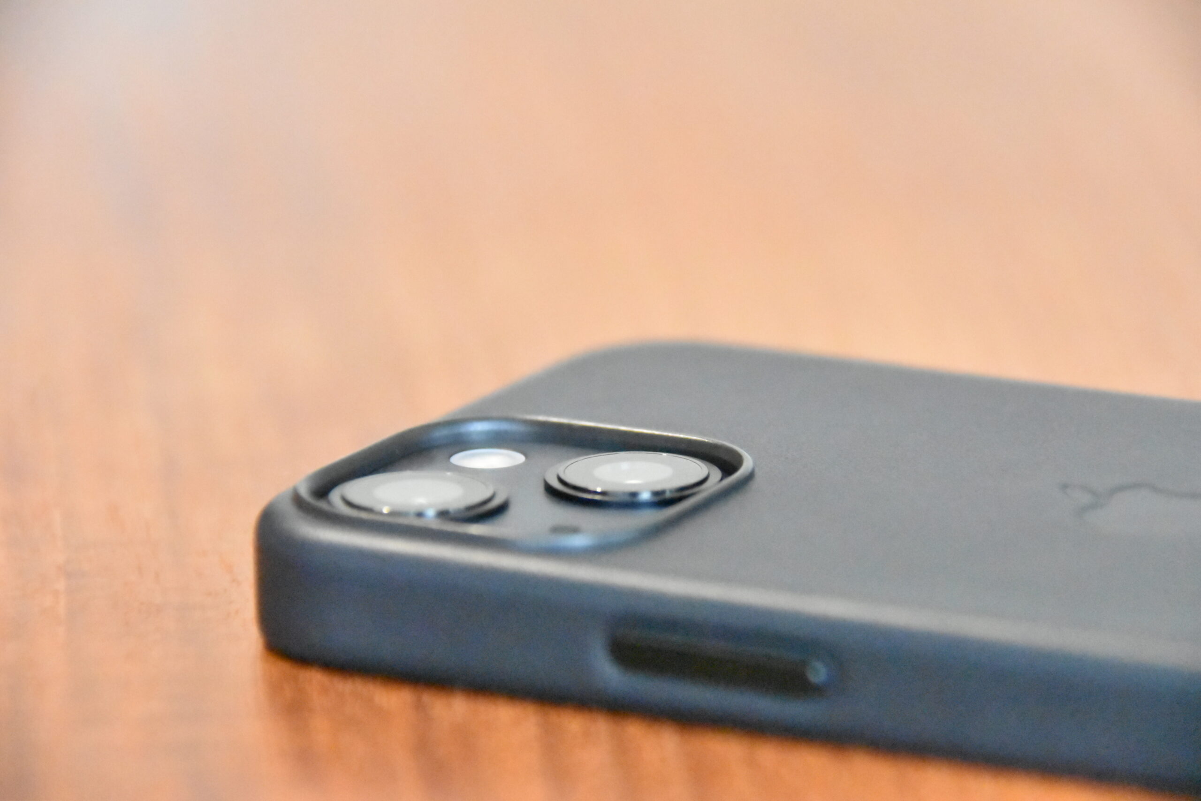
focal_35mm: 262
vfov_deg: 5.2
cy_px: 400
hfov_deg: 7.8
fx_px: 8757
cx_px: 600
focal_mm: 175
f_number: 5.6
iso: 25600
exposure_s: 1/250
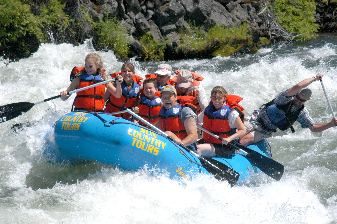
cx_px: 168
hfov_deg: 11.4
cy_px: 112
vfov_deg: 7.6
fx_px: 1684
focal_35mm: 180
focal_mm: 120
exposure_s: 1/400
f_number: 10
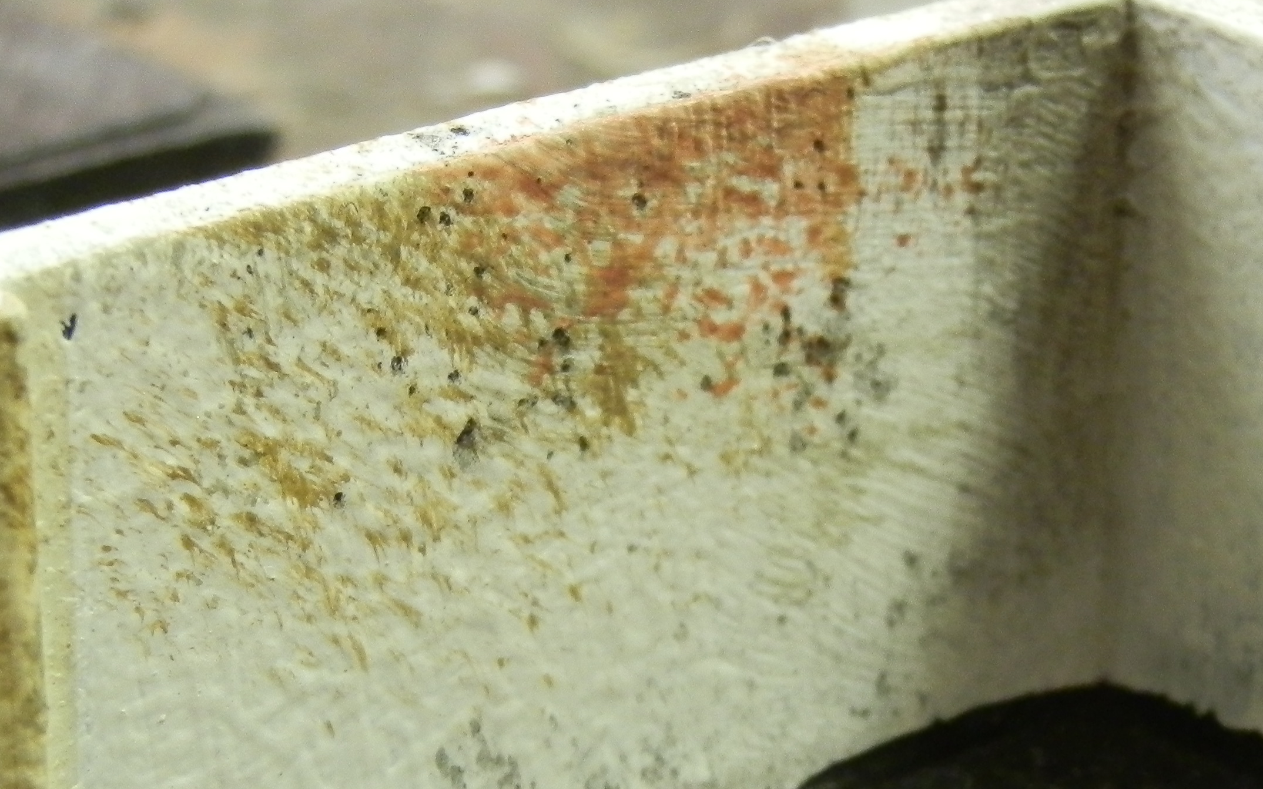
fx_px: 4440
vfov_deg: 10.1
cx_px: 770
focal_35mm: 129
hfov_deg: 16.2
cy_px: 619
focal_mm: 10.99
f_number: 3.7
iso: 250
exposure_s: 1/8
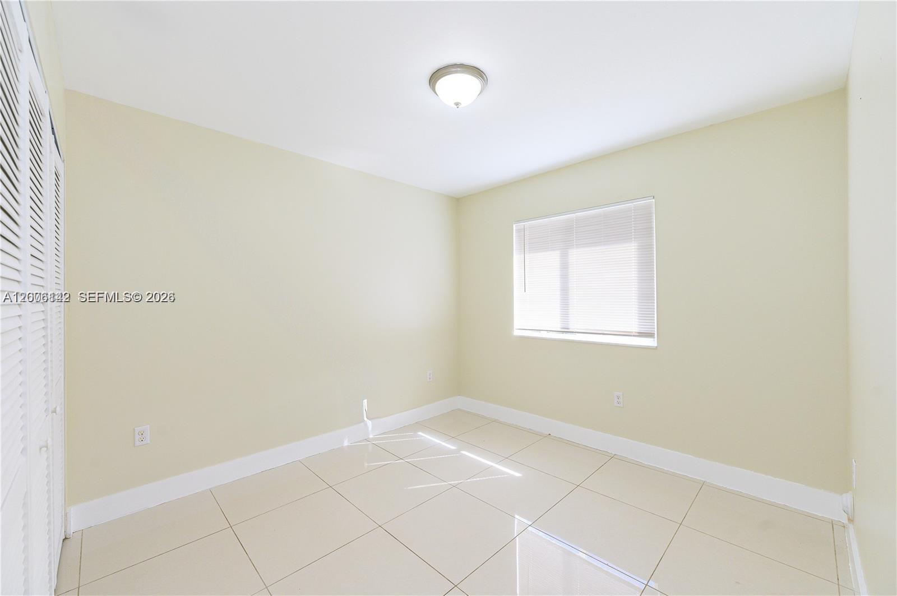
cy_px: 298
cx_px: 448
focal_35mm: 14
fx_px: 348
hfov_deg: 104.3
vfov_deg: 81.1
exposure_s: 1/60
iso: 400
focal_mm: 14
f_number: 6.3
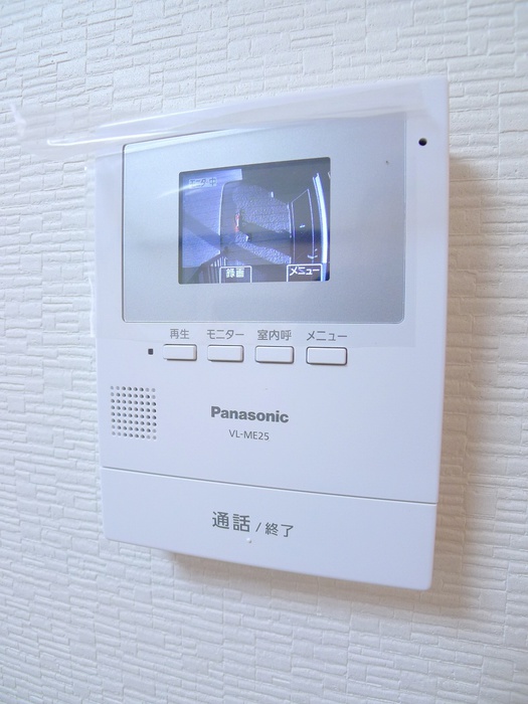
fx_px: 488
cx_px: 264
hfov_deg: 56.8
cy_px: 352
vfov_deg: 71.6
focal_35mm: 24
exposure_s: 1/60
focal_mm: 5.1
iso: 200
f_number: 2
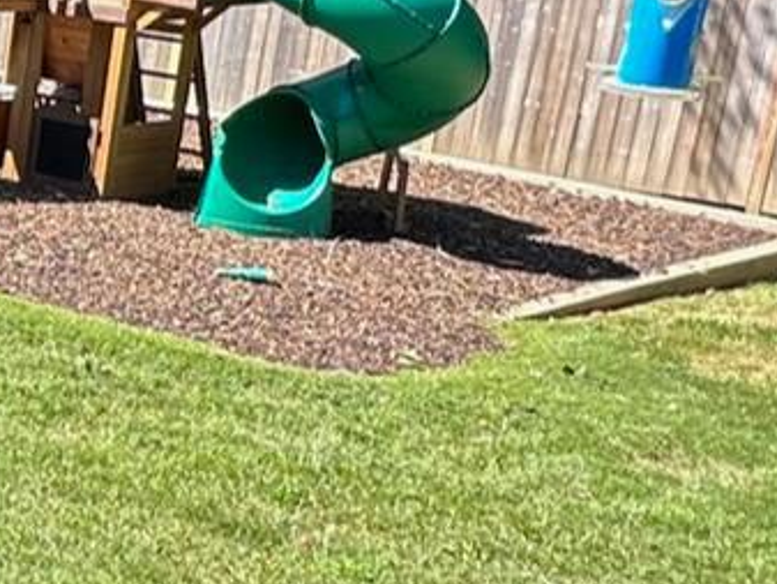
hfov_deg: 17.1
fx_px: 1909
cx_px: -768
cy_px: 230
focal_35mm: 85
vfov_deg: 17.4
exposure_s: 1/364
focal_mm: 2.22
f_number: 2.2
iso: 40
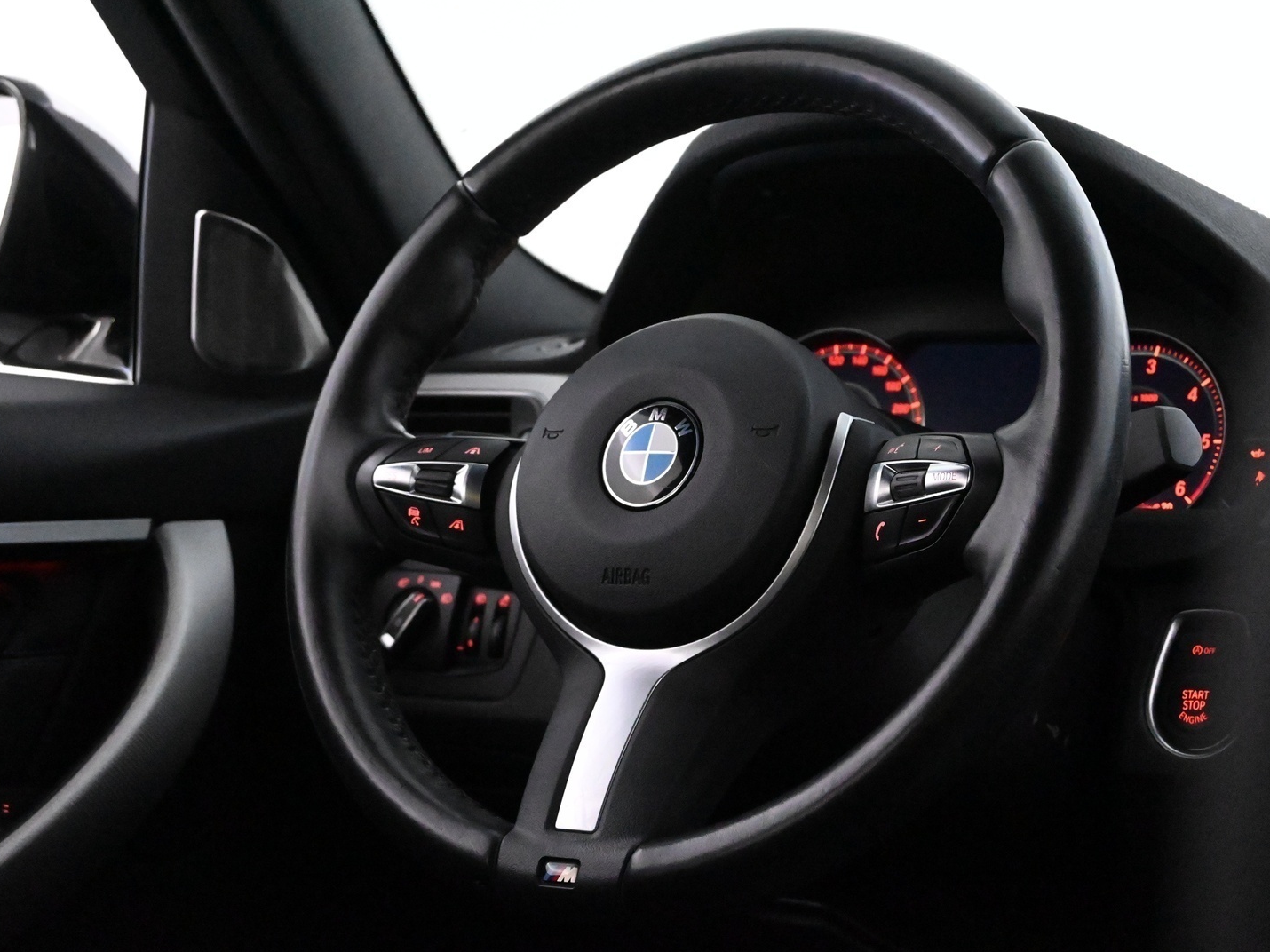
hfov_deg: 26.5
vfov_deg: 20.0
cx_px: 653
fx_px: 2698
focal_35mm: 74
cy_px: 474
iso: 14400
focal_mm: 45
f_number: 6
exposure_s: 1/80
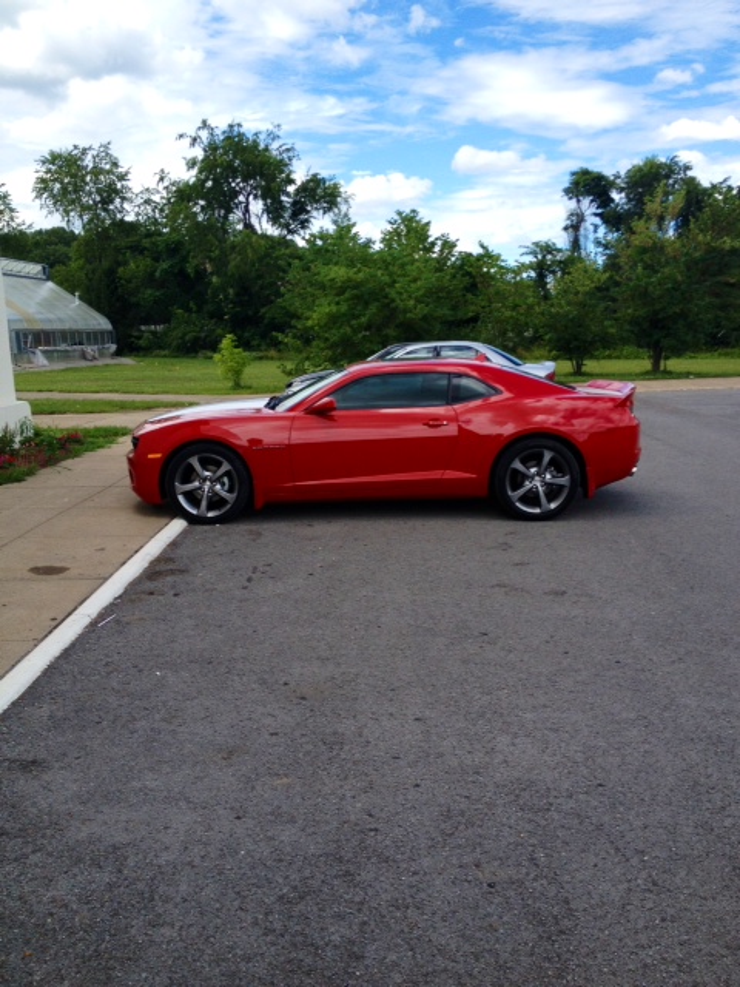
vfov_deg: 52.6
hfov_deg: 40.7
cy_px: 494
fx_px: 998
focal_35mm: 35
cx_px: 370
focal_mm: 4.28
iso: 50
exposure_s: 1/1022
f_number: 2.4
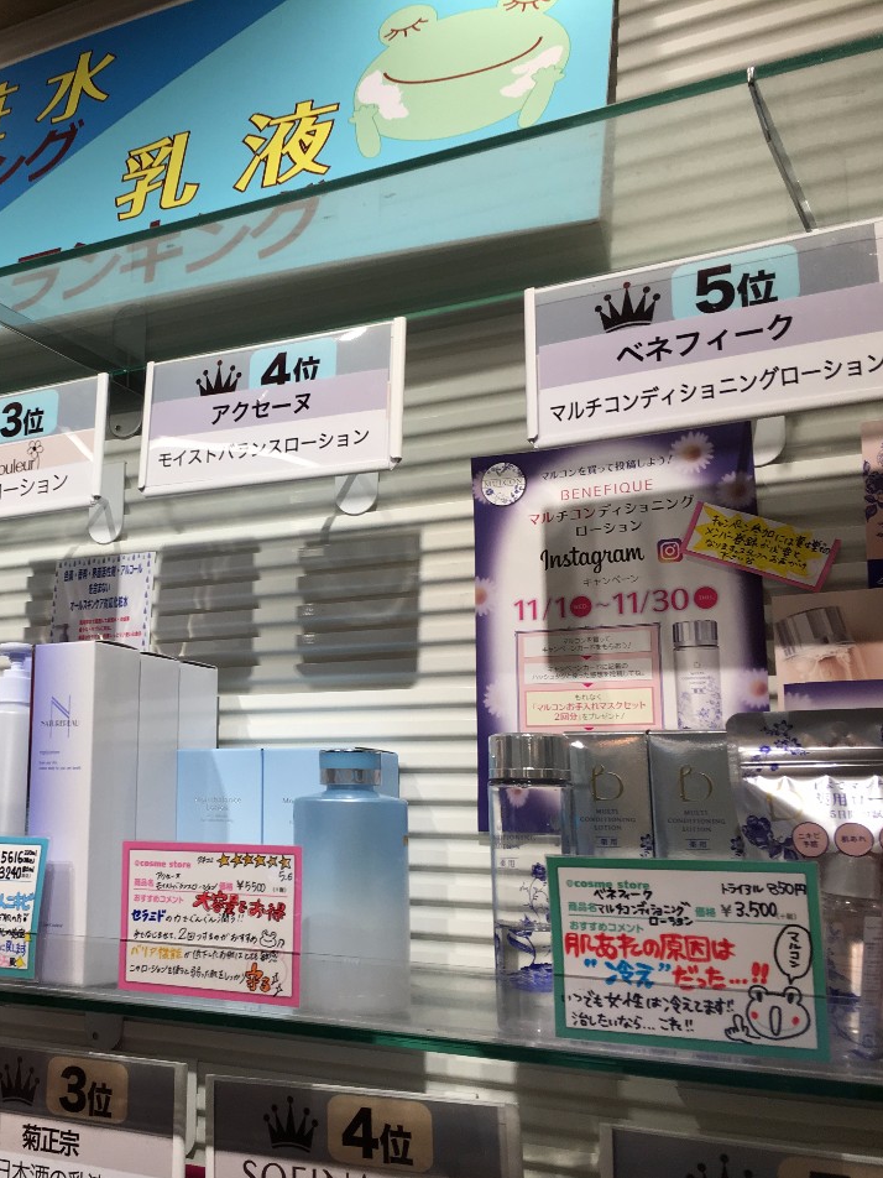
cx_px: 173
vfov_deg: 47.9
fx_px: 1326
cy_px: 593
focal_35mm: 39
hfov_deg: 35.6
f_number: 2.2
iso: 32
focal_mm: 4.15
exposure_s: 1/120
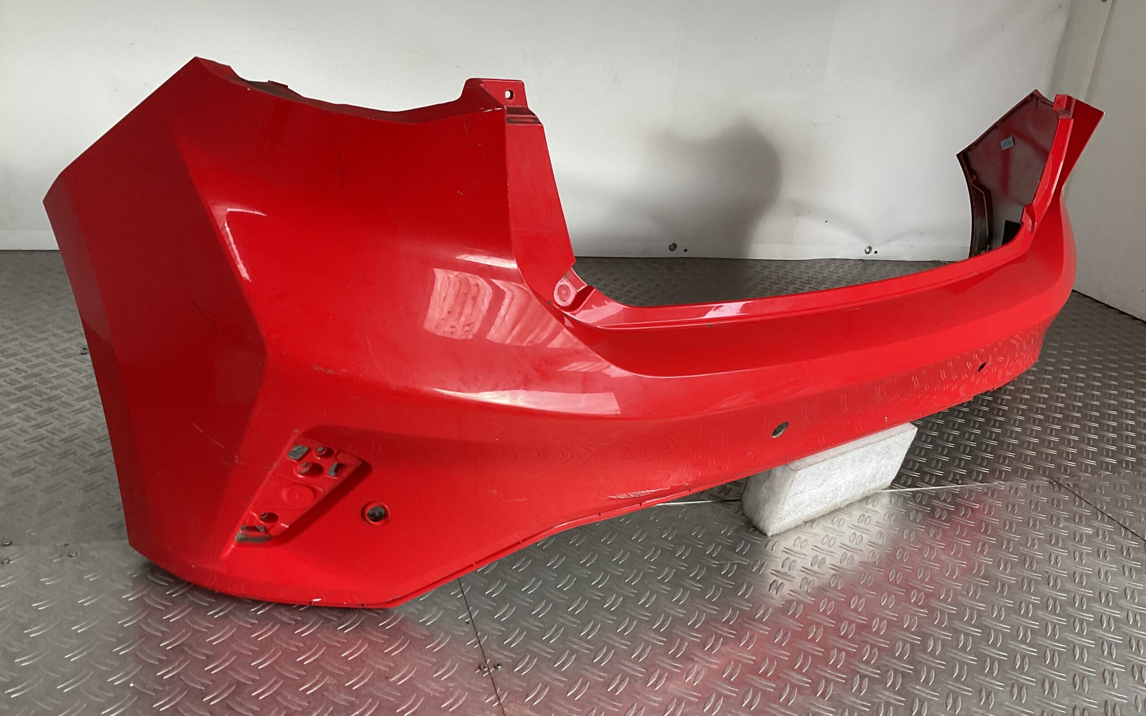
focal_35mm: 31
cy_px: 362
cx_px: 569
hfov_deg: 61.2
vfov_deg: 40.6
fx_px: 968
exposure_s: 1/120
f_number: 1.8
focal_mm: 3
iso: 64
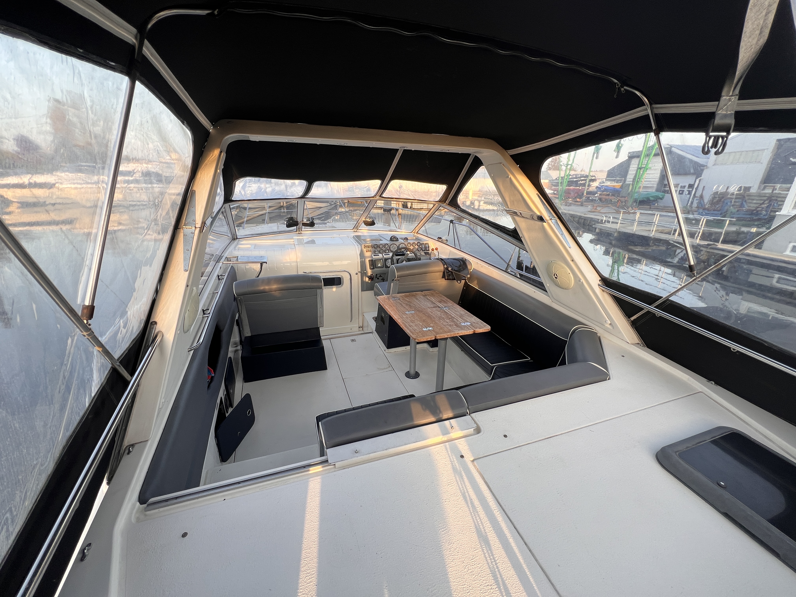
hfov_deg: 106.2
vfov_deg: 89.9
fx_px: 299
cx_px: 398
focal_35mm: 13
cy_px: 298
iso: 32
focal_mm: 1.57
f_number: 1.8
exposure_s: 1/101
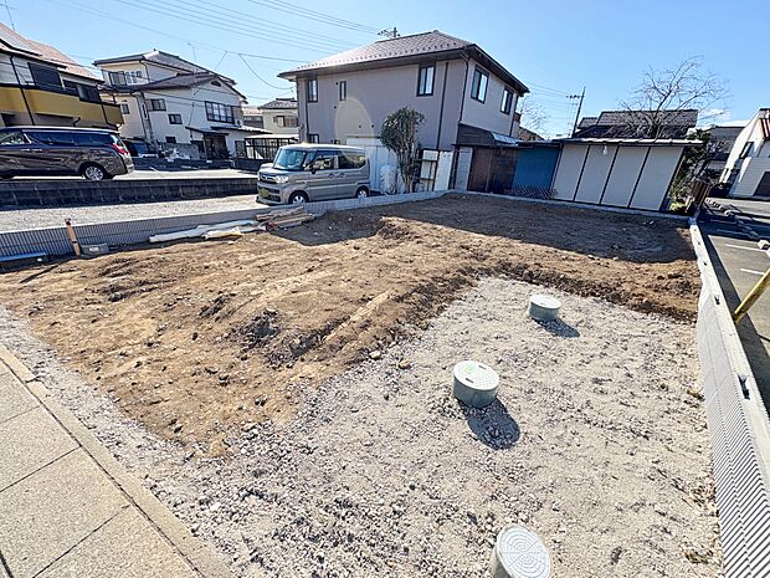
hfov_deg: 102.1
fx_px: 311
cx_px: 385
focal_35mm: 14
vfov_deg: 85.7
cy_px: 289
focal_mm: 2.22
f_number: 2.2
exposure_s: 1/993
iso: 40
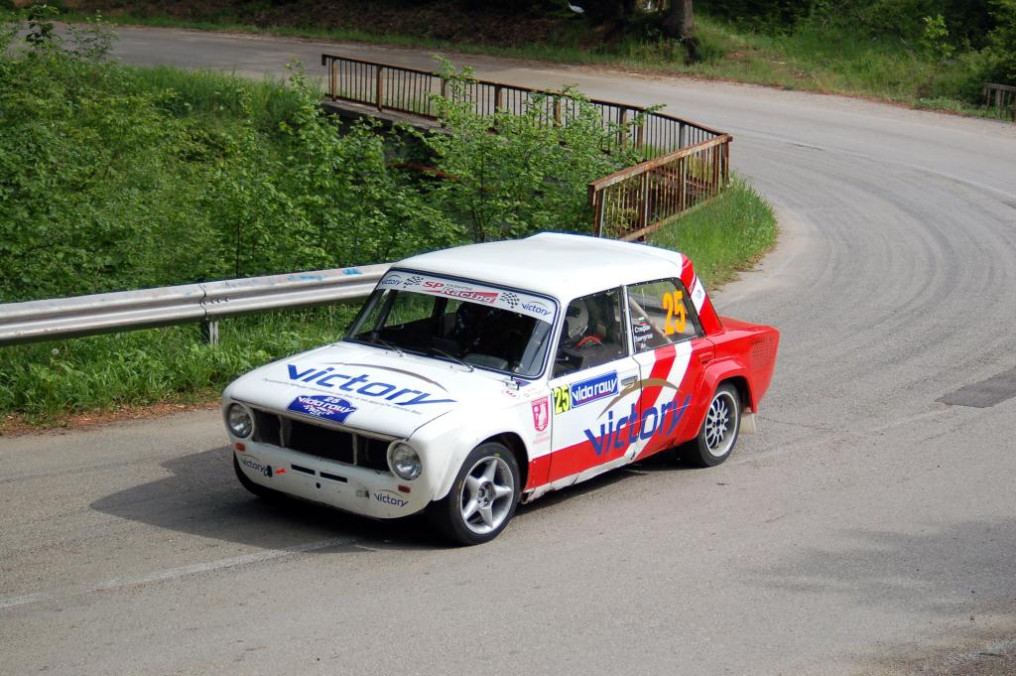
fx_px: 2115
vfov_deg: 18.2
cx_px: 508
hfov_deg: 27.0
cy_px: 338
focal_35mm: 75
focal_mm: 50
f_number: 4.5
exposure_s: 1/1000
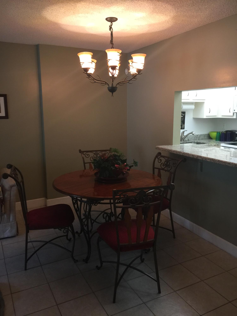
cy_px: 158
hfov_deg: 48.2
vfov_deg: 61.7
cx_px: 118
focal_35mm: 29
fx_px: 265
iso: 64
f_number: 2.2
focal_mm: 4.15
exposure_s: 1/15
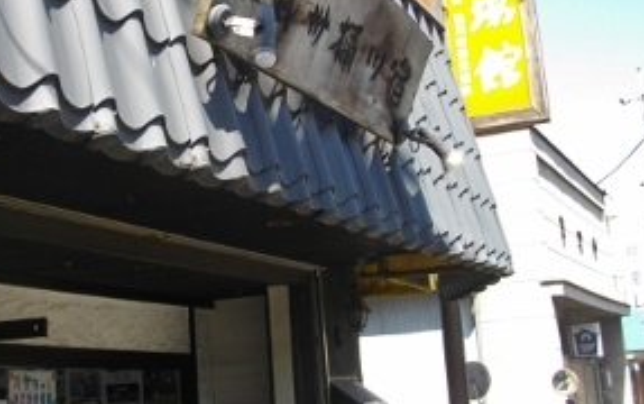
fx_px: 1037
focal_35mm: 59
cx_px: 211
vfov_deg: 21.7
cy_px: 75
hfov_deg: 34.2
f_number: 2.9
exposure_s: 1/400
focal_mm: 5.7
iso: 100
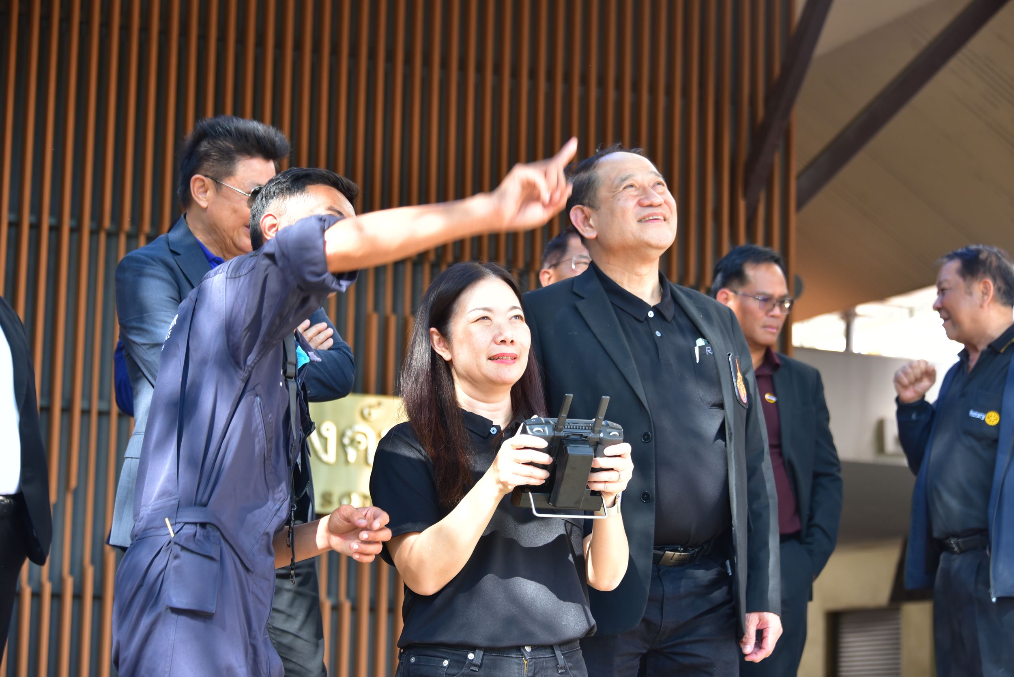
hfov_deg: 22.1
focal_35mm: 92
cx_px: 507
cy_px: 338
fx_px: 2592
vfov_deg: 14.9
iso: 400
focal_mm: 92
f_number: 5.6
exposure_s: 1/160
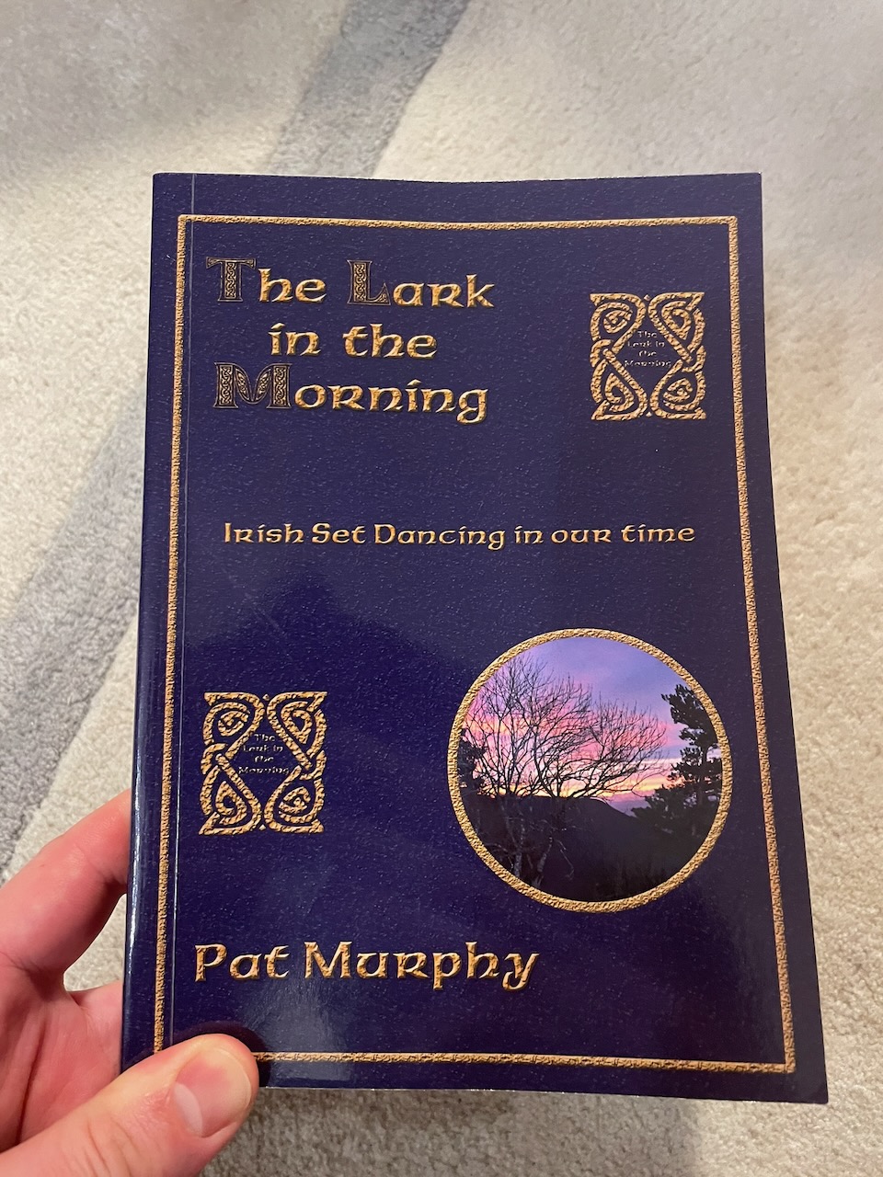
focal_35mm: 26
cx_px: 442
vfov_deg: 67.3
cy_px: 588
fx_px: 884
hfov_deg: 53.1
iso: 500
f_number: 1.6
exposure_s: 1/25
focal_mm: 4.2
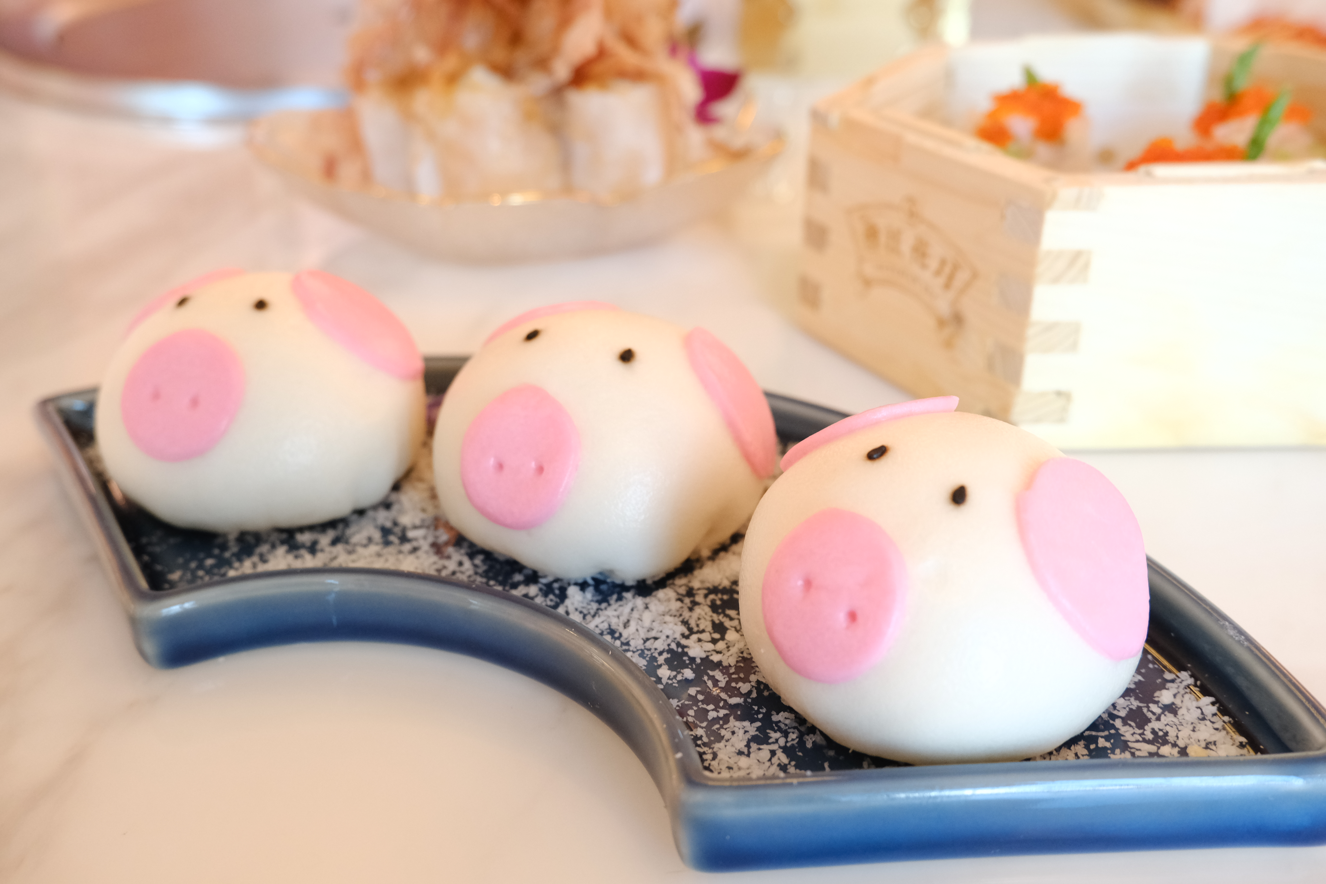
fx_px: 1363
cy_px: 442
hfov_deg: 51.9
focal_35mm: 37
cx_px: 663
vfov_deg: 35.9
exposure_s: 1/27
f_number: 4.4
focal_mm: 24.9
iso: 2000
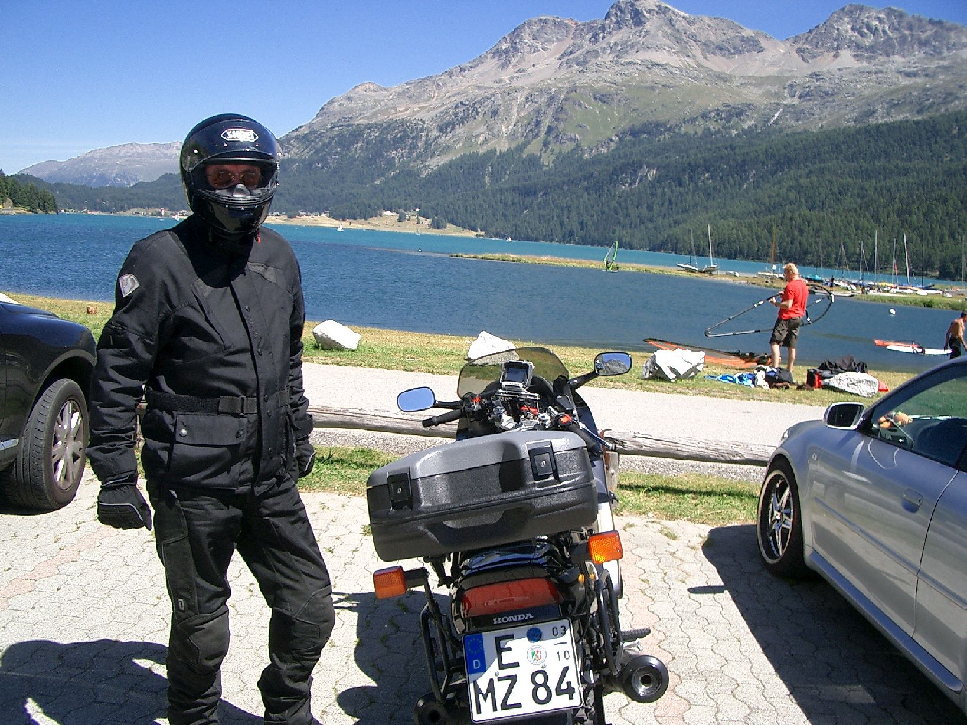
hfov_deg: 52.6
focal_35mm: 35
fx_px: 978
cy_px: 362
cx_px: 484
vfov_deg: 40.7
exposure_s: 1/320
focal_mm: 5.8
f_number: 4.3
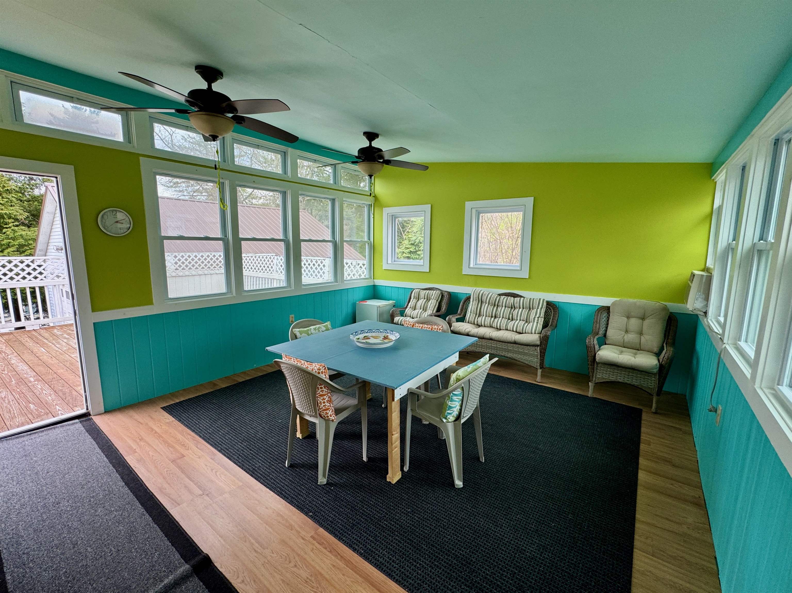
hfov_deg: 102.1
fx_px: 320
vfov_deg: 85.7
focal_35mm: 14
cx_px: 396
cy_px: 296
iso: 64
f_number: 2.2
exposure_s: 1/99
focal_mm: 2.22
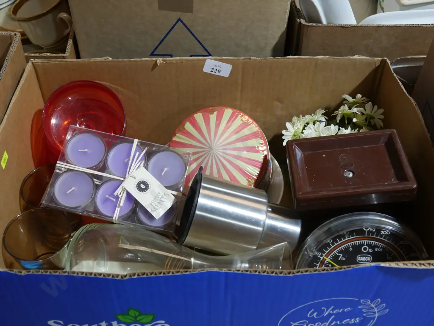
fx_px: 502
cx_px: 217
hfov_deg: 46.8
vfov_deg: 36.0
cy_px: 163
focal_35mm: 40
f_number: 4.5
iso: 400
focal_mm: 20
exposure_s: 1/60
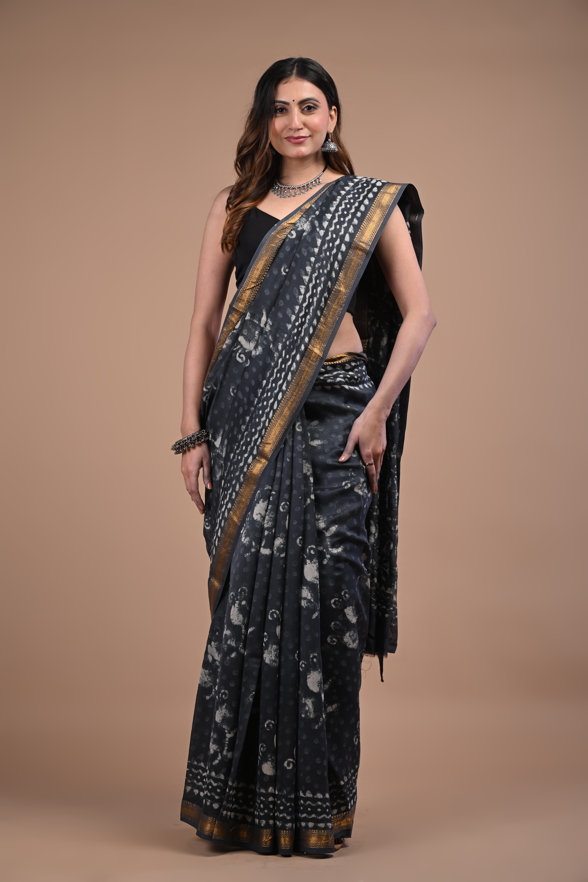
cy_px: 441
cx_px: 294
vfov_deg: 28.8
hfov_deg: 19.5
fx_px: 1715
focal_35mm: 70
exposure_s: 1/125
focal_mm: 70
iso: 200
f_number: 9
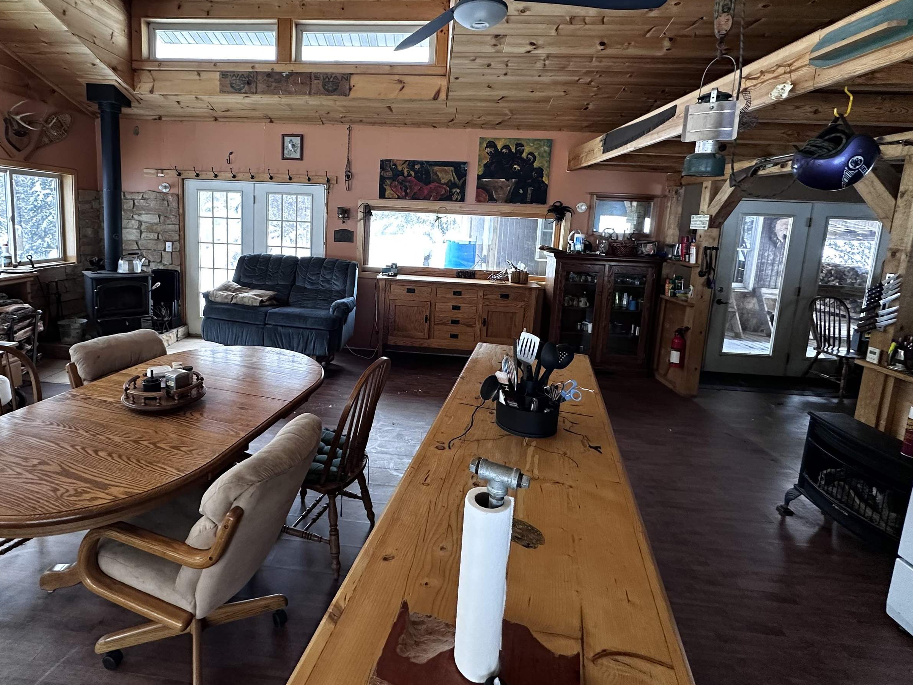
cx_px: 386
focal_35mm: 18
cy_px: 283
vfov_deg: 71.0
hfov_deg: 87.1
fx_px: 475
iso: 250
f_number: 2.2
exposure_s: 1/99
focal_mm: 2.22
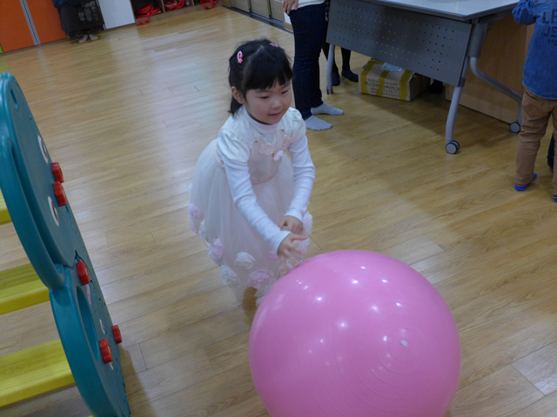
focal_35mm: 35
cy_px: 208
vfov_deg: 40.7
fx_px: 563
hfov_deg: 52.6
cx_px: 278
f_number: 1.6
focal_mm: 6.9
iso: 400
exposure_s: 1/250
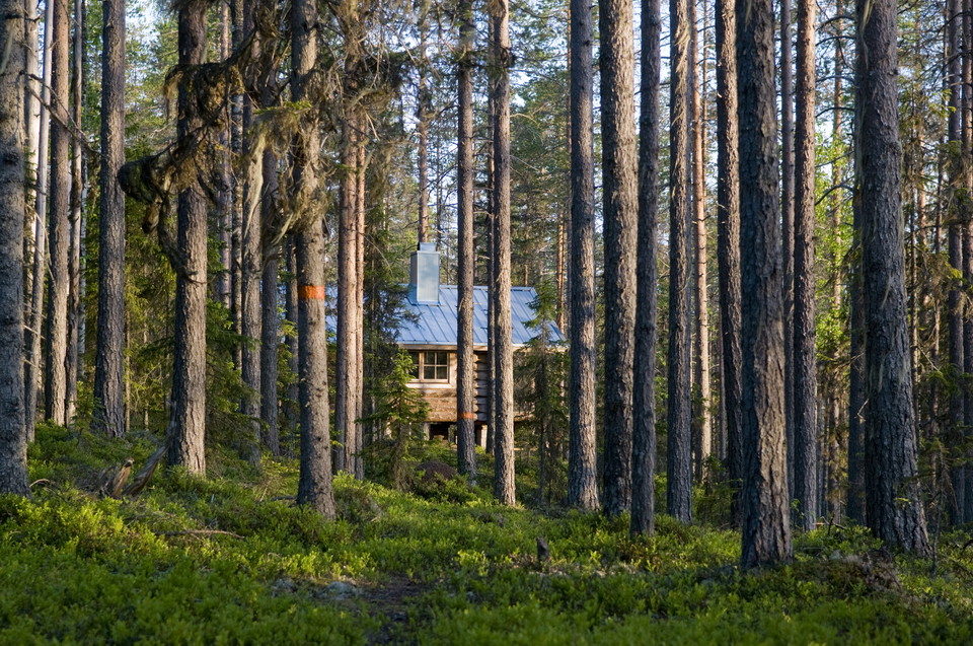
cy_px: 323
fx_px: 2226
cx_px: 486
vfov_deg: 16.5
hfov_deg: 24.7
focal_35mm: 82
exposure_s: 1/160
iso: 320
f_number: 4
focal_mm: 55
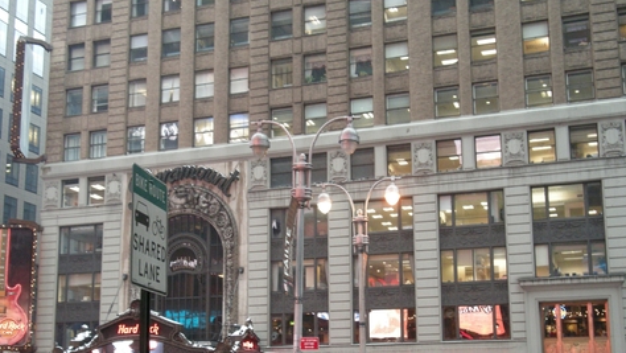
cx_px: 301
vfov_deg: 23.4
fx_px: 847
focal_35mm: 51
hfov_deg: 40.6
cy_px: 241
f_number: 2.8
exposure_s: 1/60
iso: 372
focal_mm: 7.9
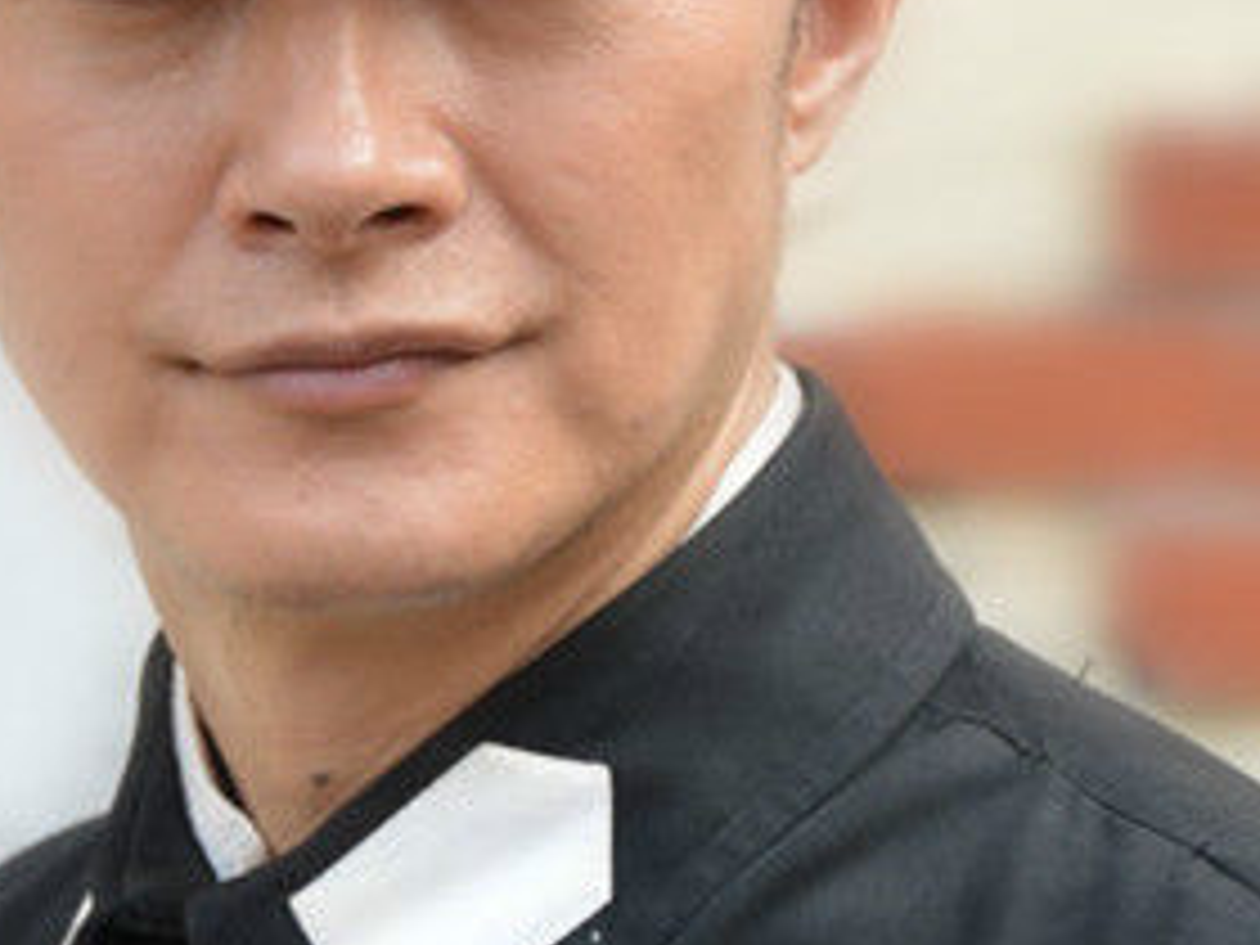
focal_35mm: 281
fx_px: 10228
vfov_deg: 5.3
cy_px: 578
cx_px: 344
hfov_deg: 7.0
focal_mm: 80
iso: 100
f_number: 5.3
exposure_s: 1/50
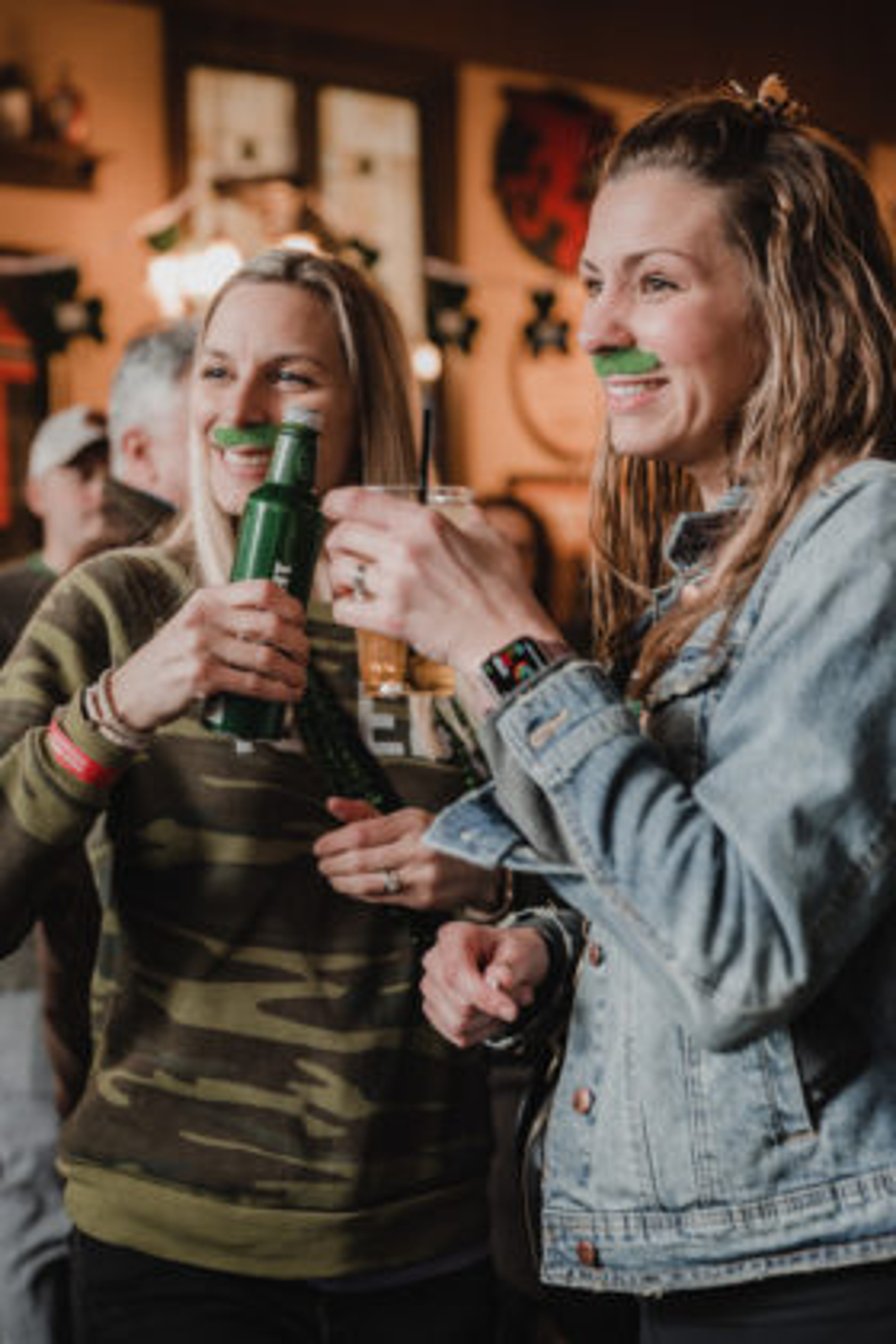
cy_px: 672
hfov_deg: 27.0
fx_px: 1867
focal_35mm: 50
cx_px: 448
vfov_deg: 39.6
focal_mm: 50
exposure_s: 1/125
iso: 1600
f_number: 2.8
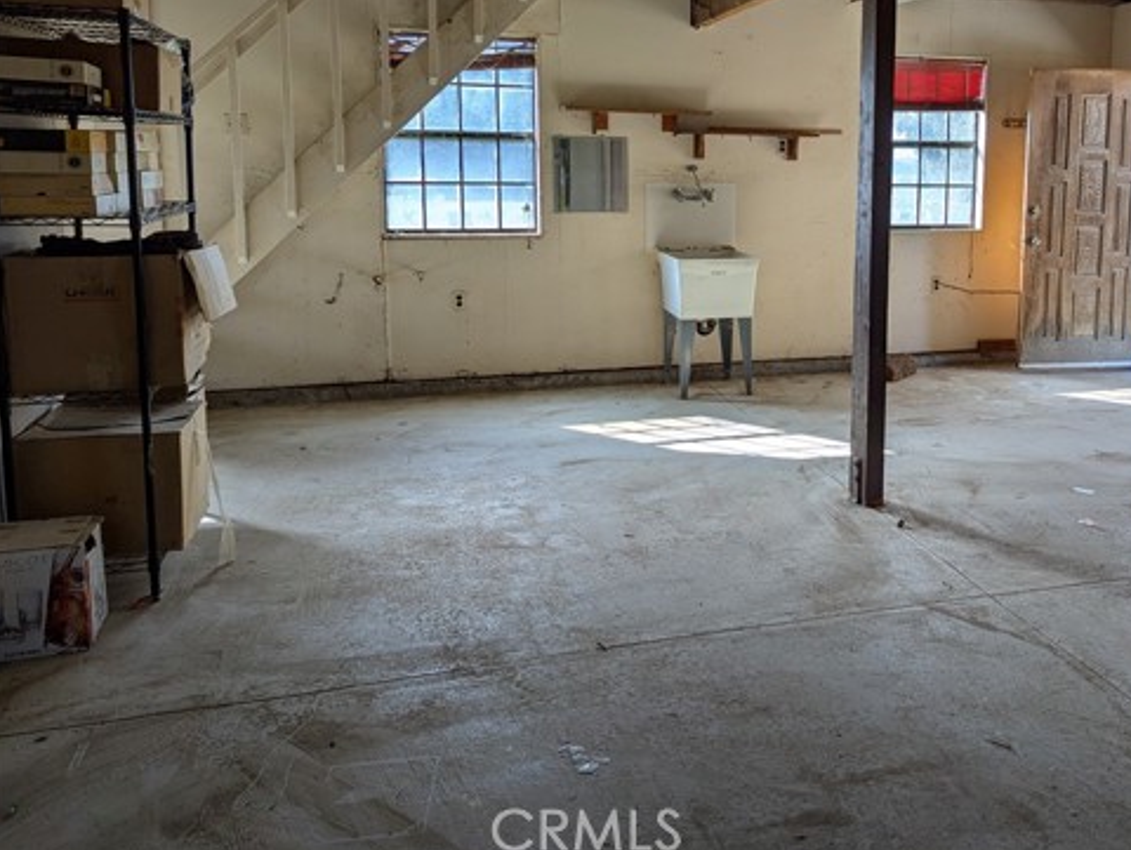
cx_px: 747
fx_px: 1047
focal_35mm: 32
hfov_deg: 55.7
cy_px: 298
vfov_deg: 43.7
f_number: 1.85
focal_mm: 6.81
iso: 36
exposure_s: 1/264
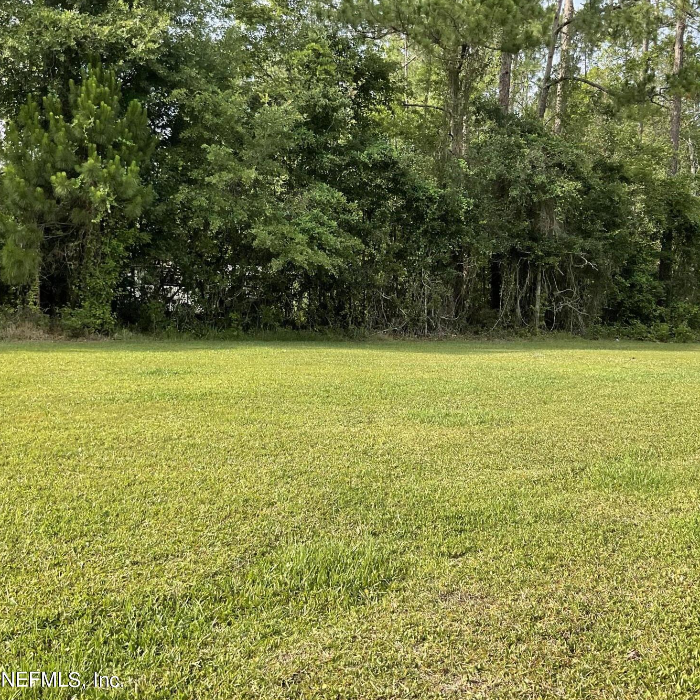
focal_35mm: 35
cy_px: 354
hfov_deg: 47.0
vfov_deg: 47.2
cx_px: 411
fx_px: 801
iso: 16
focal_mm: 3
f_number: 1.8
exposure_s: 1/442
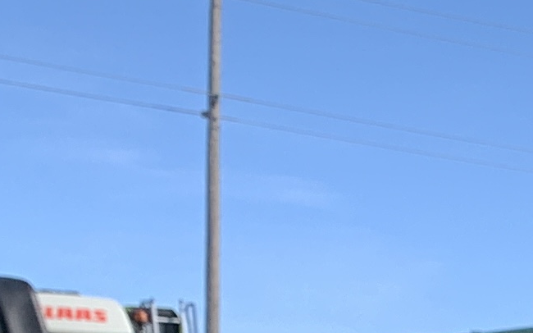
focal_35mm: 171
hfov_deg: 11.1
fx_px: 2484
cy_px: 1016
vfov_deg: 6.9
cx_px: 1071
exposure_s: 1/2545
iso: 25
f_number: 1.8
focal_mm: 4.25
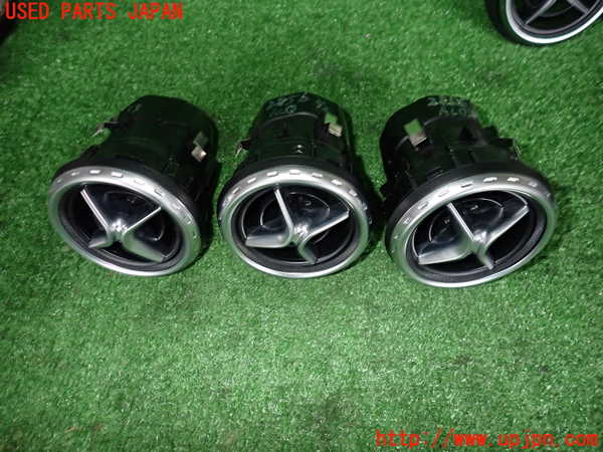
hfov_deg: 69.4
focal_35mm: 25
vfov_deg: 54.9
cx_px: 302
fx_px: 435
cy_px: 226
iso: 500
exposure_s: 1/30
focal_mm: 4.5
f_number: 5.6
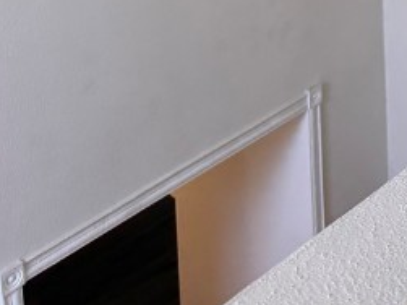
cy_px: -305
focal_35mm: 98
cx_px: 670
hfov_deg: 17.3
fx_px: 1152
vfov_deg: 13.1
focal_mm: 6.76
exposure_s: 1/121
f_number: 1.78
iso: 100
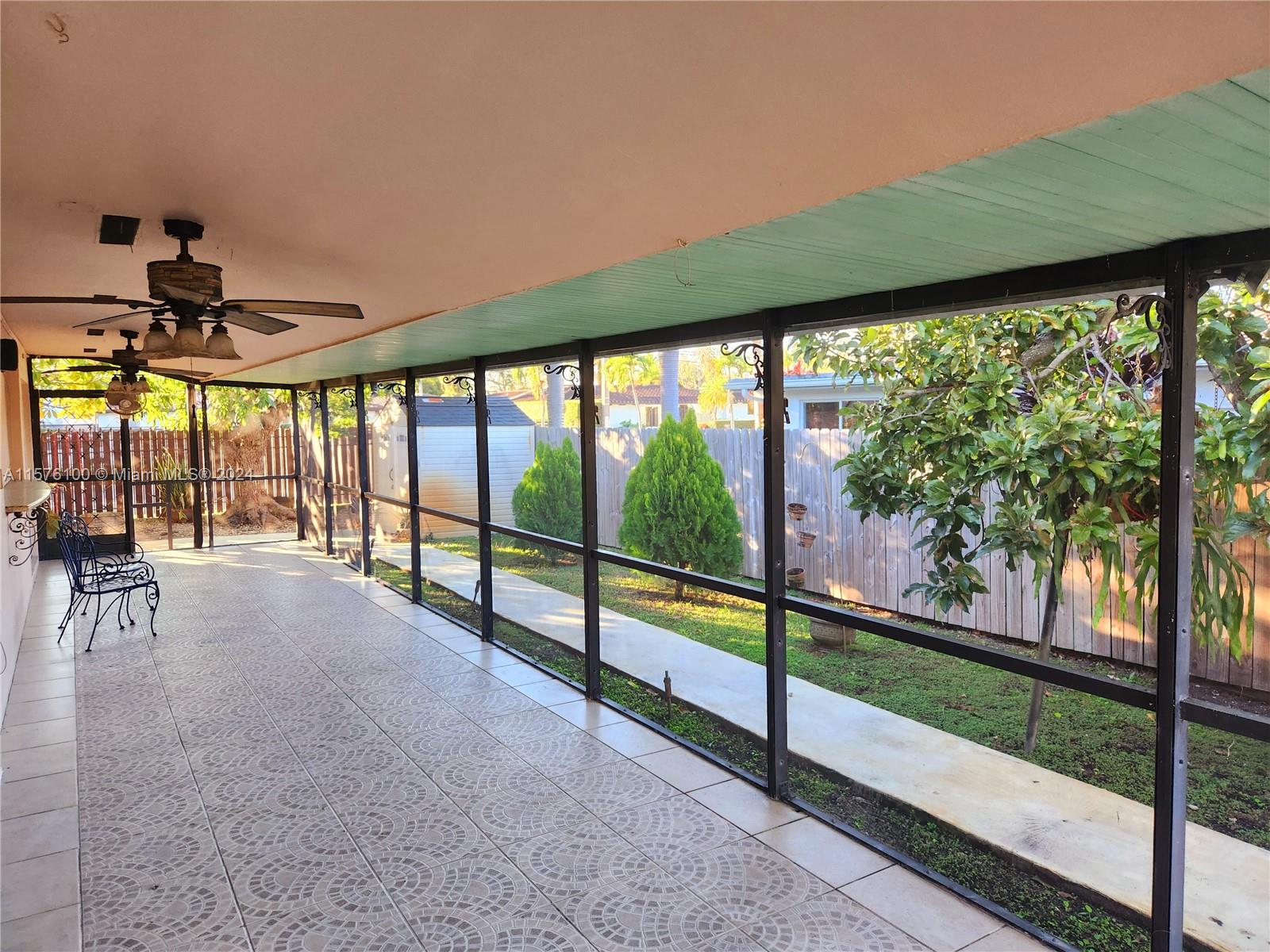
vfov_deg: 58.9
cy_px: 476
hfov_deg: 73.9
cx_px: 635
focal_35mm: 23
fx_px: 844
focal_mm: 5.4
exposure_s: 1/182
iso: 160
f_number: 1.8
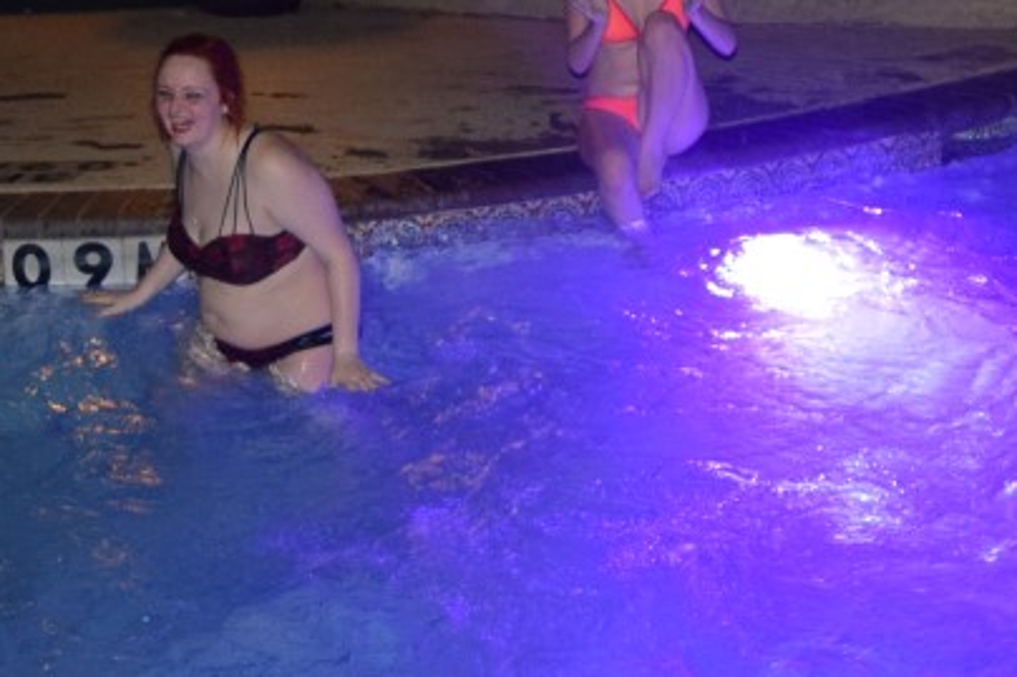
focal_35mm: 77
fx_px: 2174
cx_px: 843
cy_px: 237
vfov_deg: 17.7
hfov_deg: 25.8
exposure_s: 1/60
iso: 2000
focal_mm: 18
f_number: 3.5
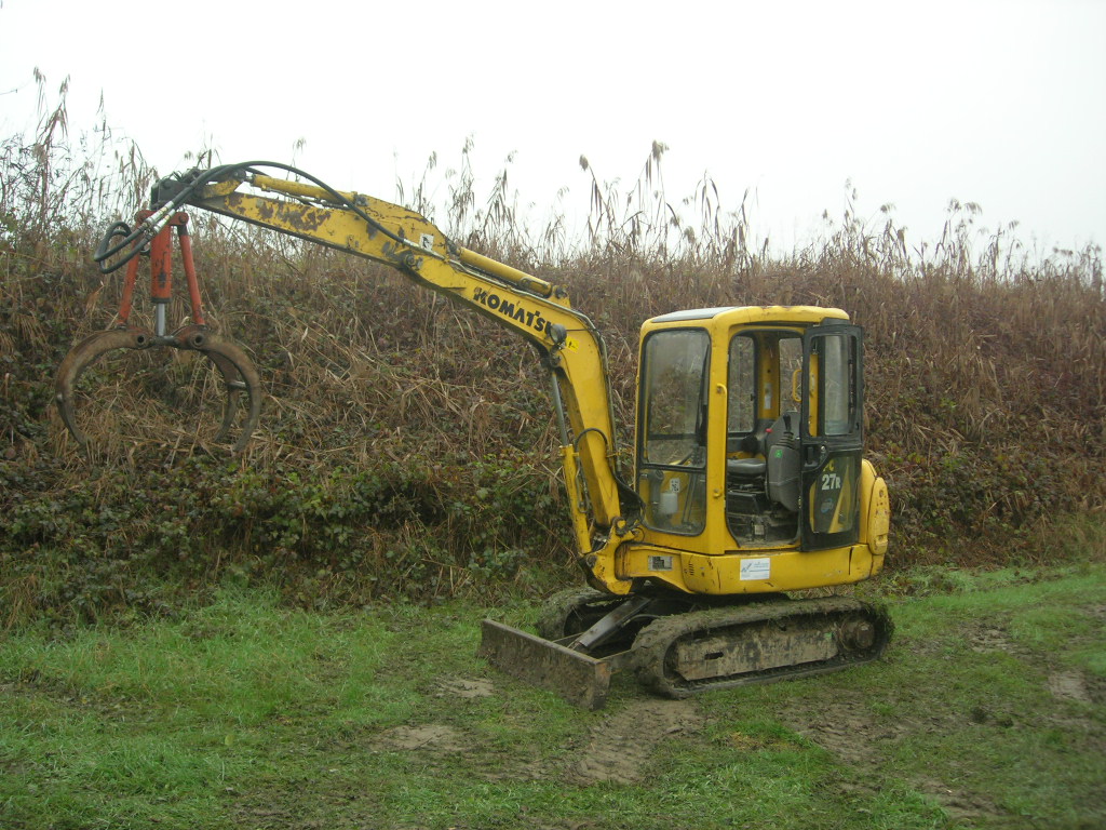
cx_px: 553
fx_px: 1214
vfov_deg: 37.7
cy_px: 415
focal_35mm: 38
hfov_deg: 49.0
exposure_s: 1/210
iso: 100
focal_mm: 7.8
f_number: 2.8
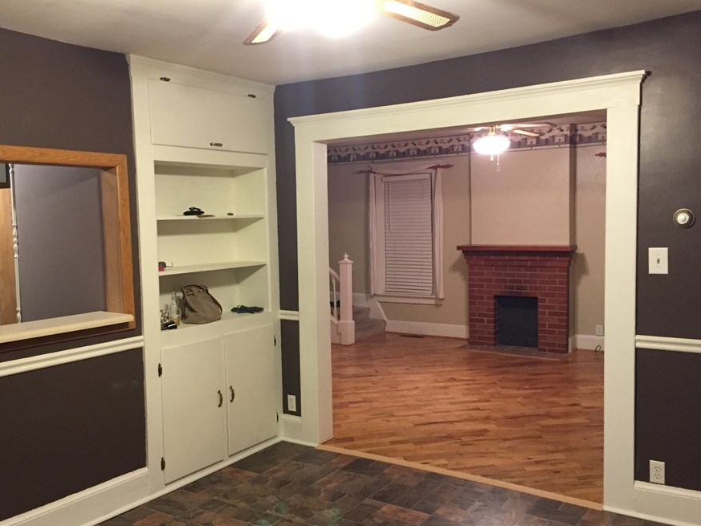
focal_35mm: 34
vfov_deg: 41.8
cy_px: 263
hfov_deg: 53.9
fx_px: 689
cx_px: 320
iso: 250
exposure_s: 1/24
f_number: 2.2
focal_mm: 4.15
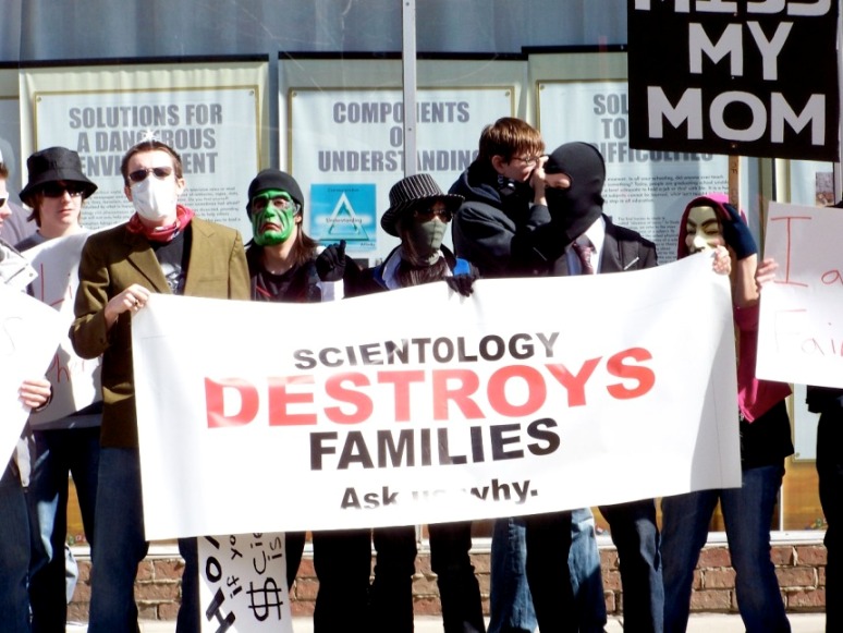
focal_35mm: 247
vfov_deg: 6.0
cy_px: 316
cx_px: 422
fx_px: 6017
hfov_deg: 8.0
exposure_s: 1/125
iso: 64
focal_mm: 39.8
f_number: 7.1
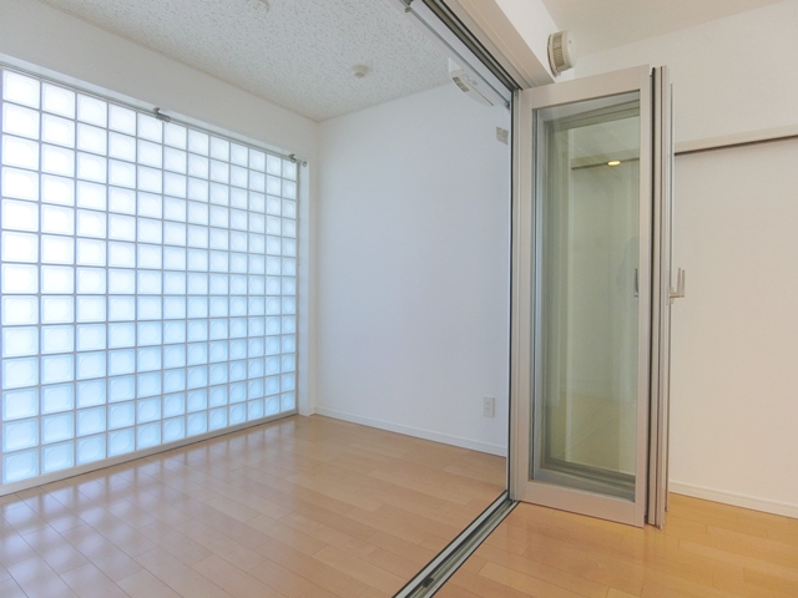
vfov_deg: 68.7
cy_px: 299
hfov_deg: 84.7
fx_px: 438
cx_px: 399
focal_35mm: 19
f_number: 2.7
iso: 200
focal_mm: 4.06
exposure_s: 1/125
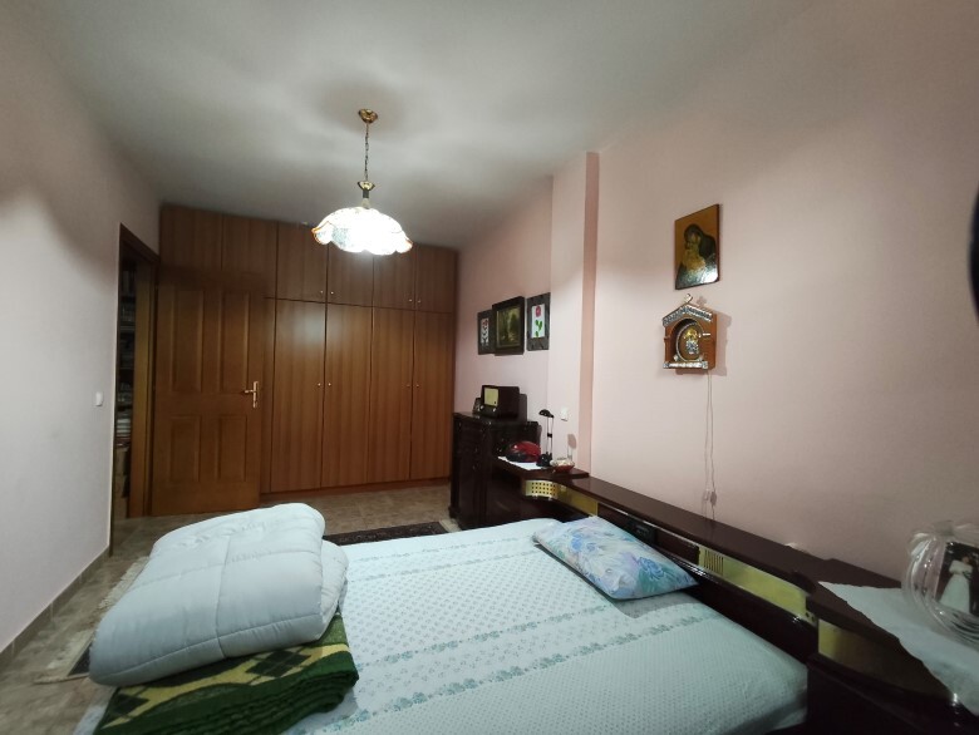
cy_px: 368
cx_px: 490
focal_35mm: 15
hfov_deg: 98.1
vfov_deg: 81.8
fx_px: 424
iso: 1000
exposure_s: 1/50
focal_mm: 1.65
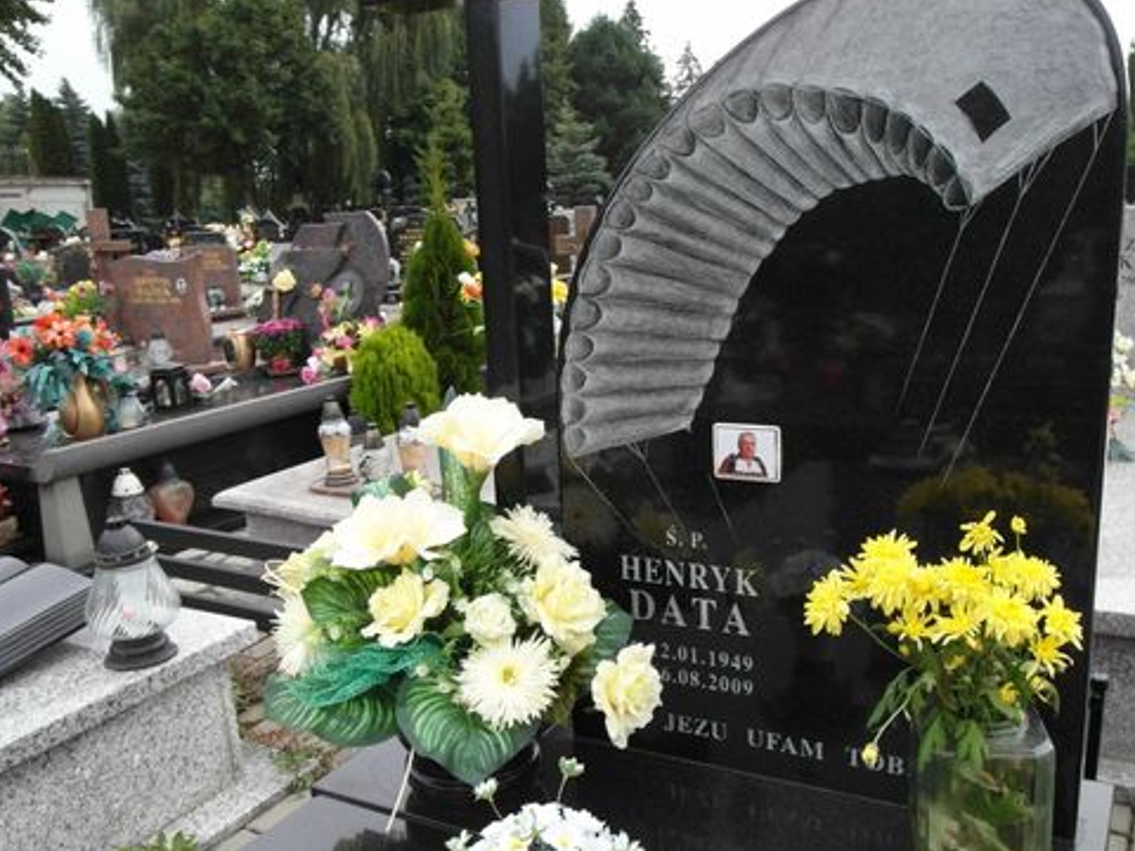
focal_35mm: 32
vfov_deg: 44.1
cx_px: 577
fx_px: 1049
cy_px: 468
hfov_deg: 56.8
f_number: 3.4
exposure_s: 1/125
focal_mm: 5.2
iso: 80
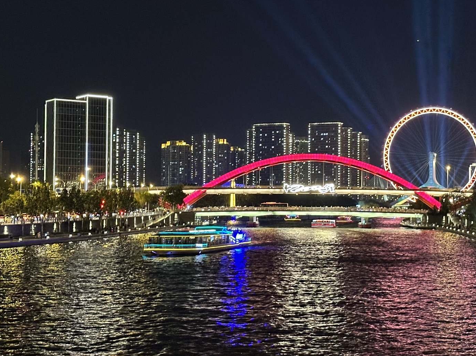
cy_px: 168
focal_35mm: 71
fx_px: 976
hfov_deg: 27.3
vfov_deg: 20.7
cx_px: 300
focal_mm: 6.86
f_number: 1.78
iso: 640
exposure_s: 1/25
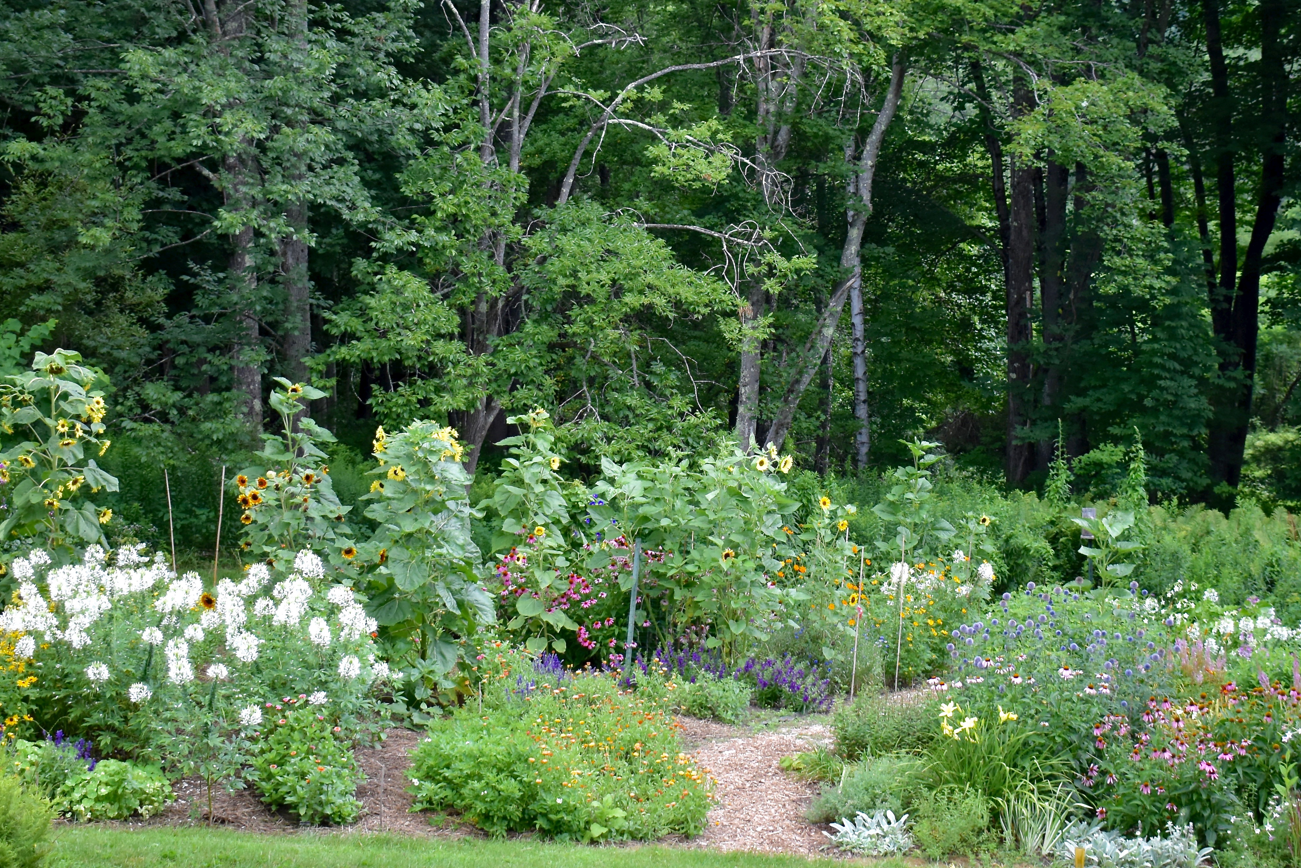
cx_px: 750
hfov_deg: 30.6
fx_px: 2376
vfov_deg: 20.7
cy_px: 397
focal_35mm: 66
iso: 640
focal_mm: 29
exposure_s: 1/250
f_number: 4.2
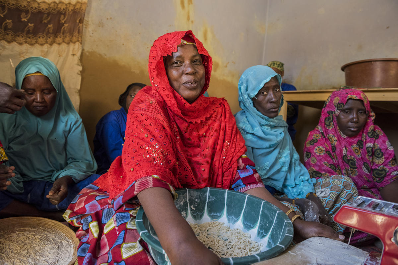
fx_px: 265
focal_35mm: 24
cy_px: 132
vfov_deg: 53.2
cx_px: 199
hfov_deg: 73.7
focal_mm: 24
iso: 1250
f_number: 5
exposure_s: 1/100
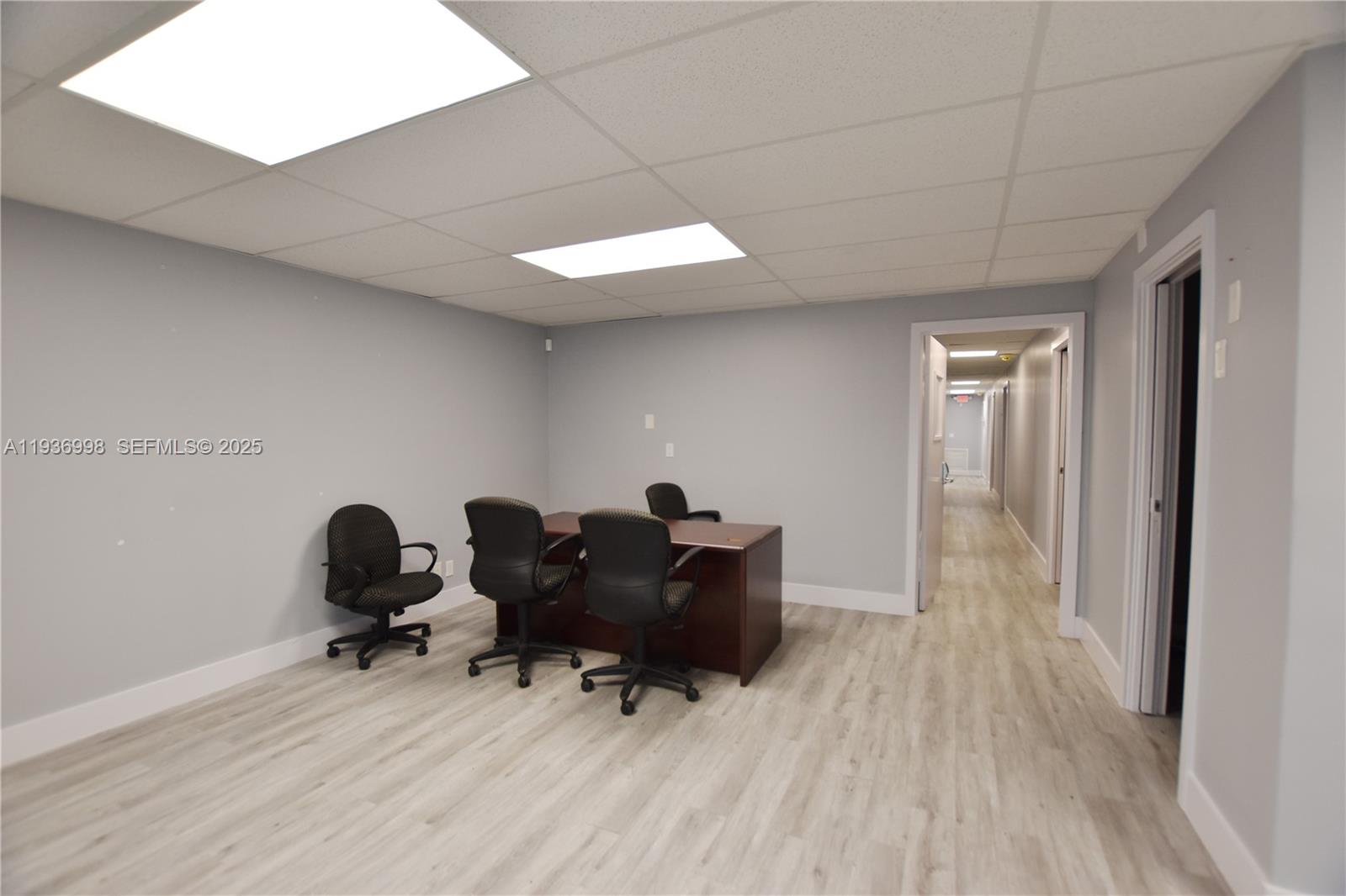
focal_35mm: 15
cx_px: 673
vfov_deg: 77.3
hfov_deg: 100.4
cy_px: 448
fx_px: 561
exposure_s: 1/80
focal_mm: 10
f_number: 4.5
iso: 400
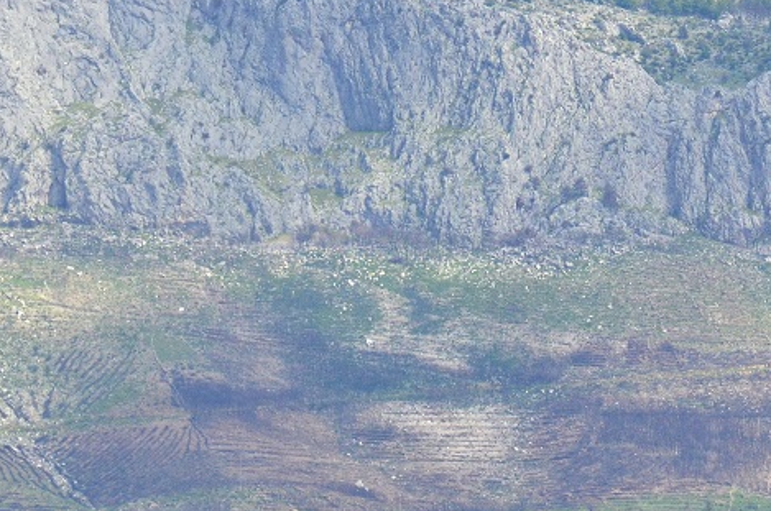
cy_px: 398
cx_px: 341
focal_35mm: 447
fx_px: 9557
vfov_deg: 3.1
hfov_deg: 4.6
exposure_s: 1/5000
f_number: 4.8
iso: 800
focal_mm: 140
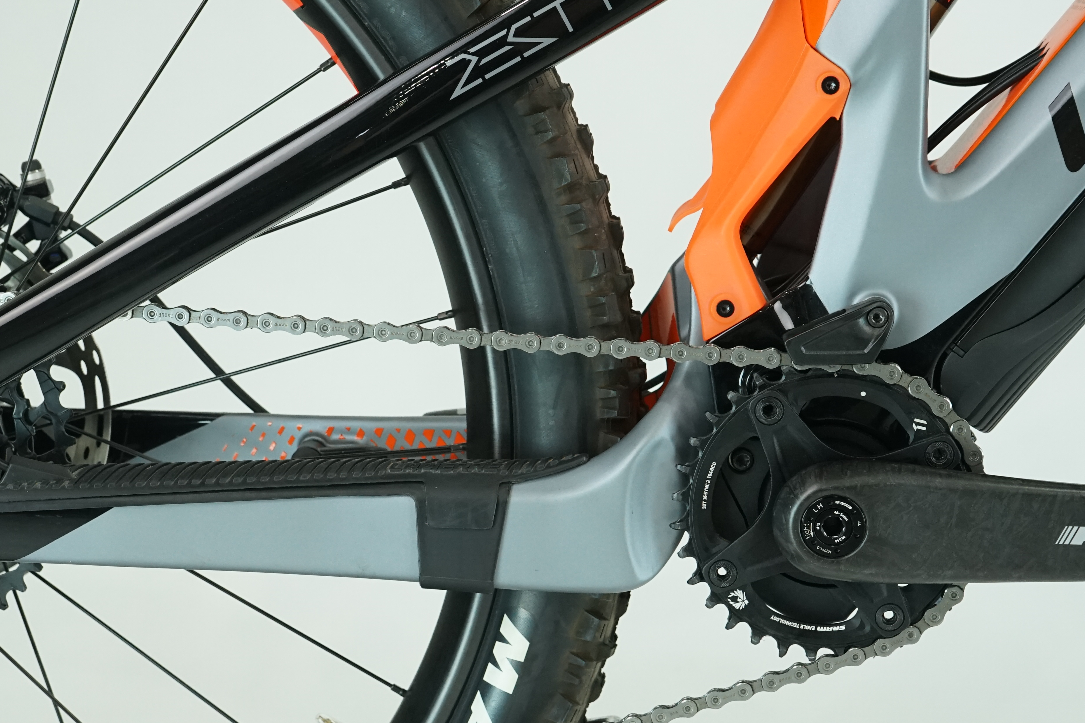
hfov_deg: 28.4
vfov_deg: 19.1
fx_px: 2140
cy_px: 511
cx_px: 470
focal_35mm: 71
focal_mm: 44
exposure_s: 1/200
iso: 1600
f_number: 6.3
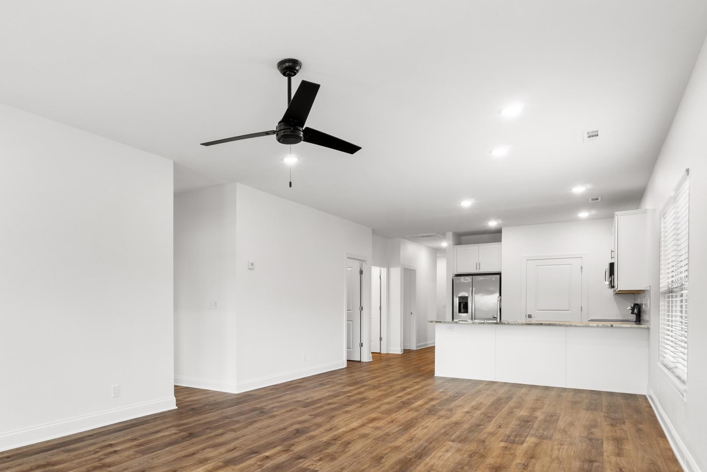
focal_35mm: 23
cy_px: 308
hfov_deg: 74.8
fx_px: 452
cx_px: 266
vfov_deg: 54.2
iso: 200
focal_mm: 10
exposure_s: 1.3
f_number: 9
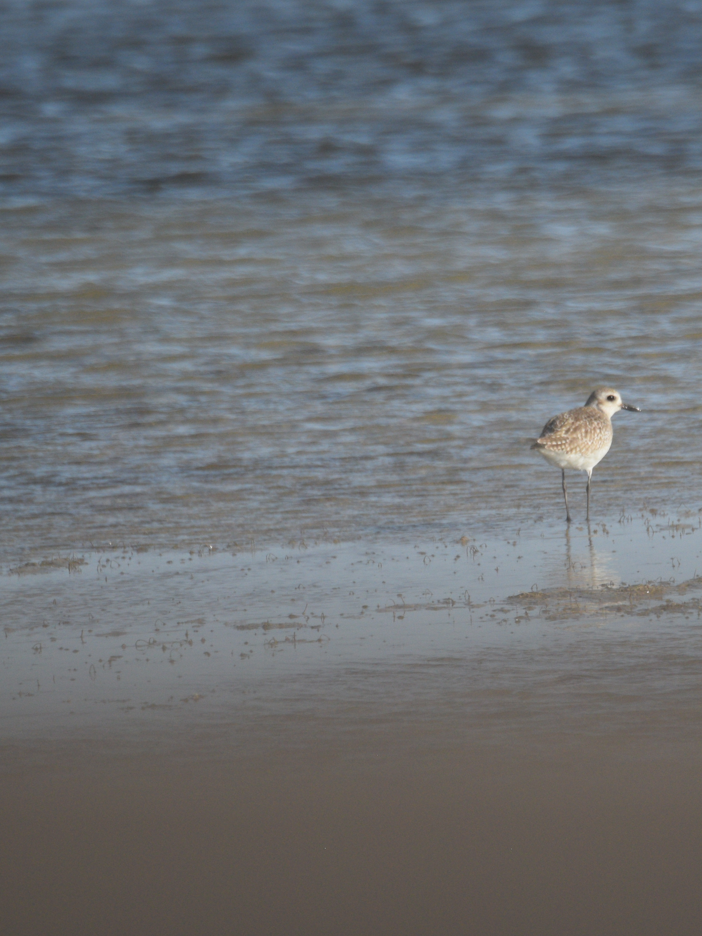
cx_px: 504
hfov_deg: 1.3
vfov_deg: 1.7
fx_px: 30744
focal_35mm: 1137
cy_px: 460
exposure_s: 1/1600
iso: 400
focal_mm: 400
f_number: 5.6
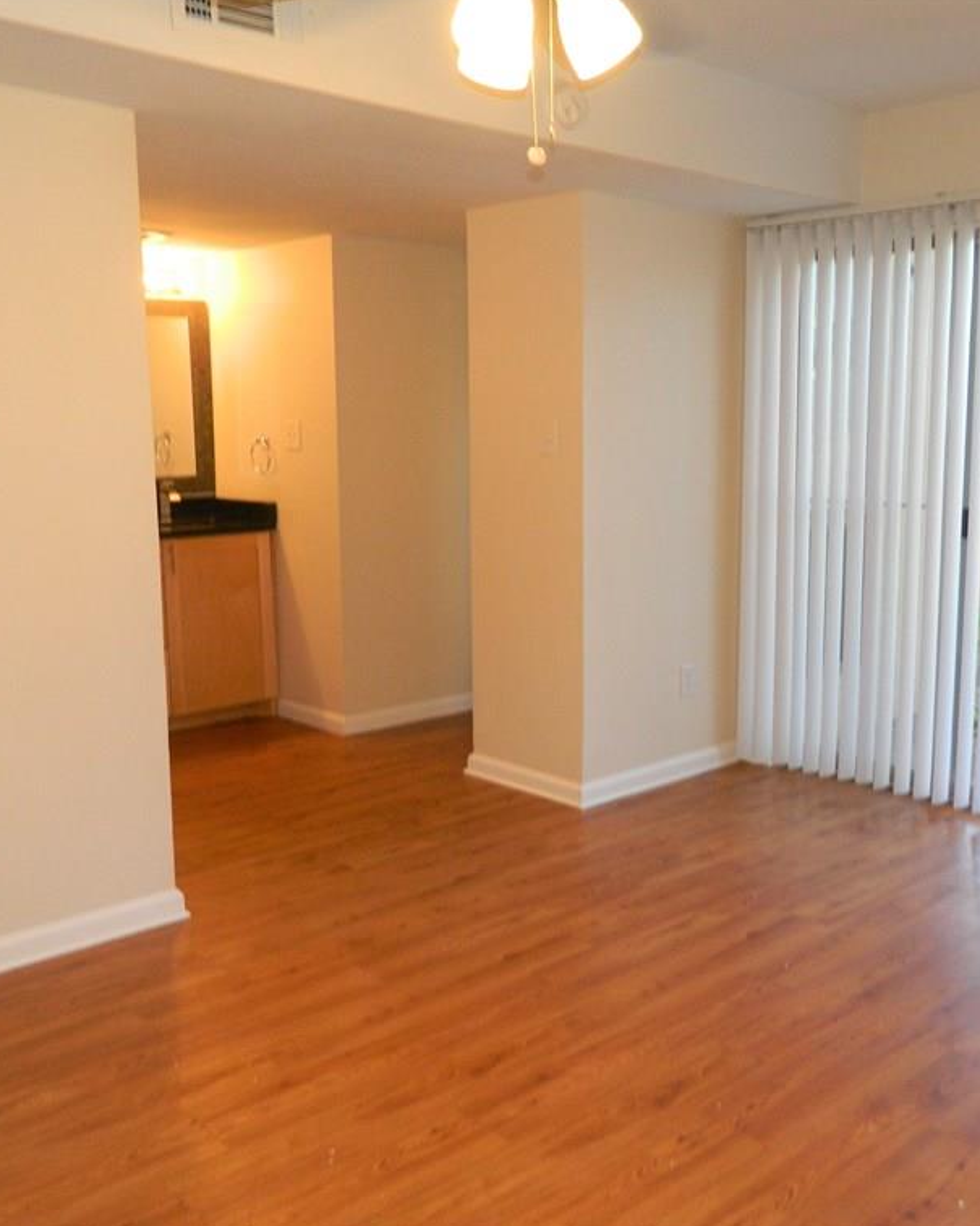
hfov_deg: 44.2
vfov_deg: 54.2
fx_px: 1197
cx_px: 604
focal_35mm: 33
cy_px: 613
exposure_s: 1/30
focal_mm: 4.5
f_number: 3.1
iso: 140
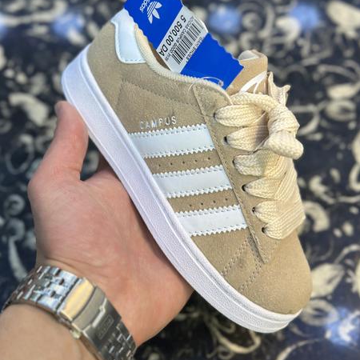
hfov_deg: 30.0
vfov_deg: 29.9
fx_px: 671
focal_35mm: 57
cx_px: 180
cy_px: 134
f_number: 1.78
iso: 80
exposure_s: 1/183
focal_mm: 6.86
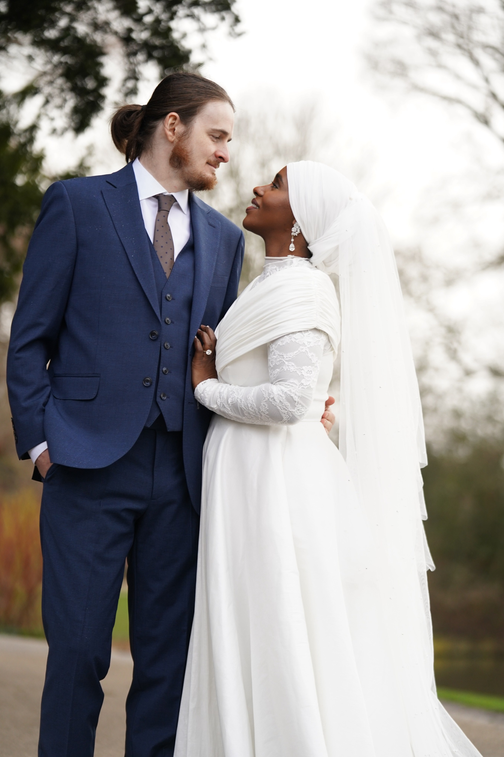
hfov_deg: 12.5
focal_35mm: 110
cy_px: 380
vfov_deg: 18.6
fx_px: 2310
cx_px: 251
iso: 800
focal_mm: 109
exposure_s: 1/500
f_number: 3.2
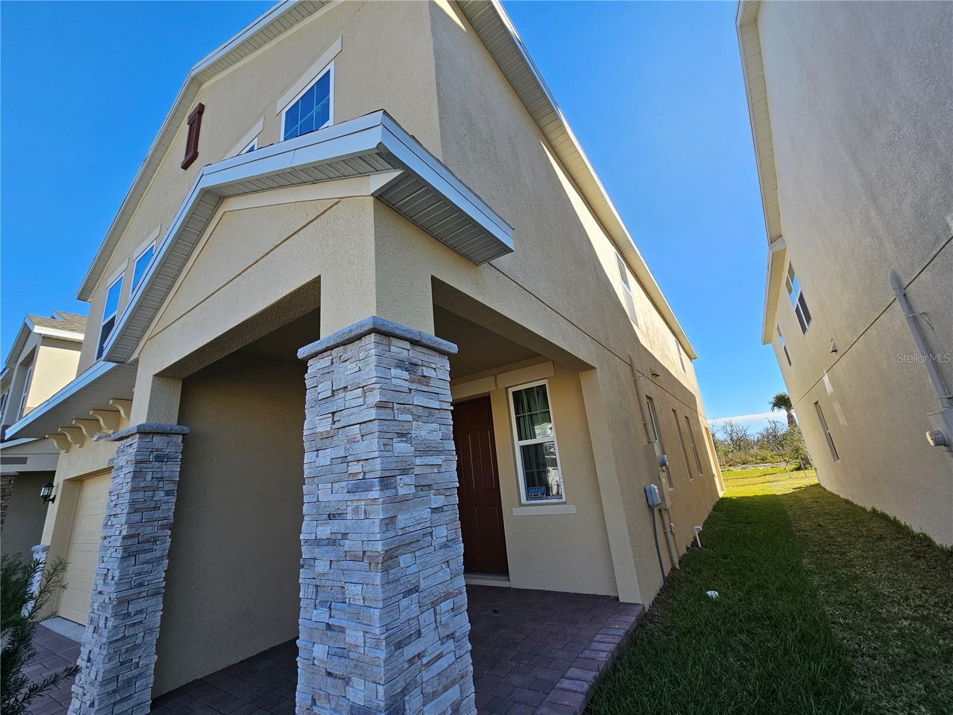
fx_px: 358
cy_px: 358
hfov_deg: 106.2
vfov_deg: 89.9
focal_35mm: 13
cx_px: 476
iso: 50
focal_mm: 2.2
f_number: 2.2
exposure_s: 1/1005
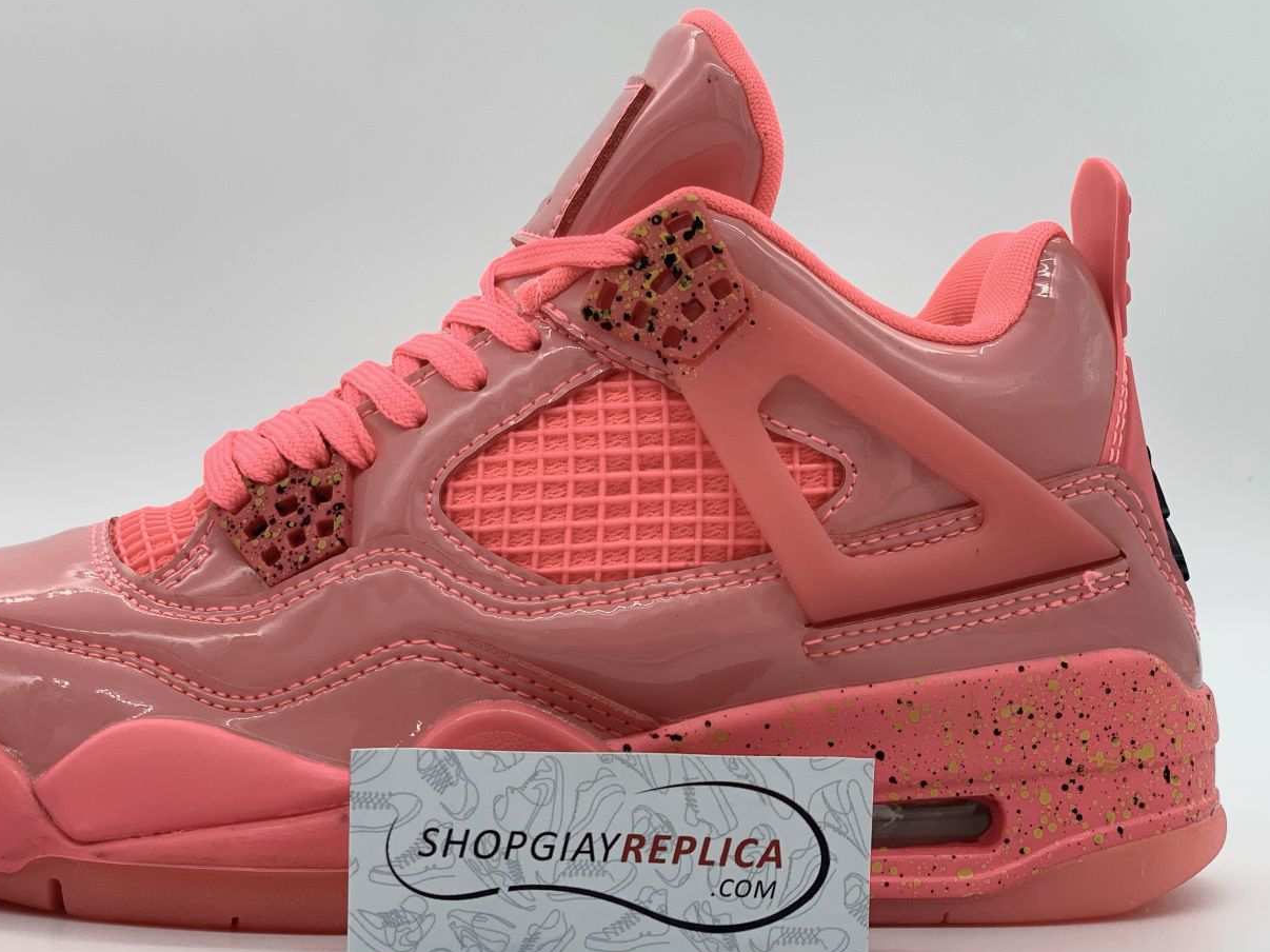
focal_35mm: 69
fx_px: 2531
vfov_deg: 21.3
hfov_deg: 28.1
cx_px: 510
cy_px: 484
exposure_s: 1/163
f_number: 2.4
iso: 16
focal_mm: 6
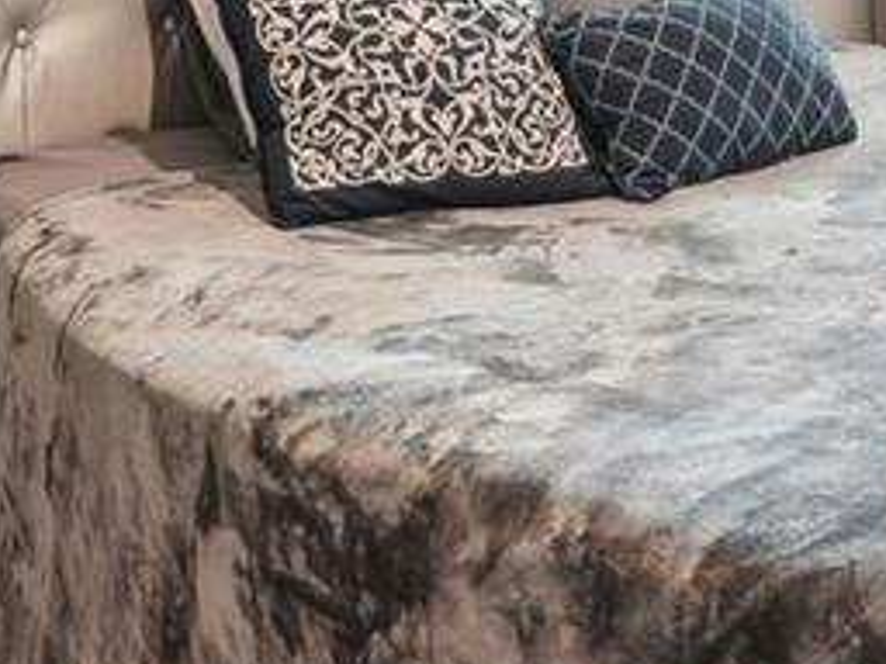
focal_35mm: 96
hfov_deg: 20.2
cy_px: -432
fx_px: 2457
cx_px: 703
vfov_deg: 14.1
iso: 400
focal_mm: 16
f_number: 8
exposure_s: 1/8
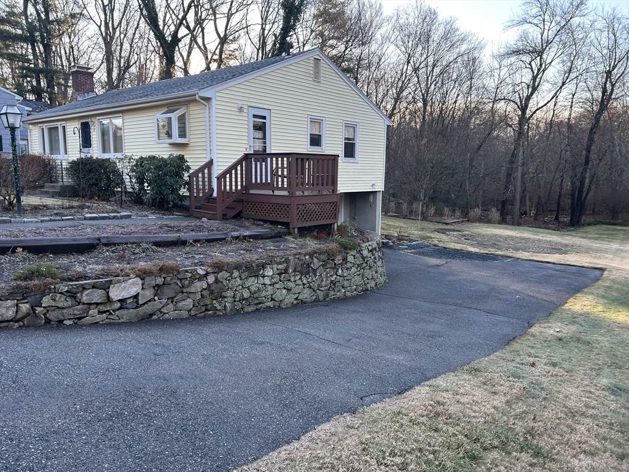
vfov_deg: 53.1
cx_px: 314
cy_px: 236
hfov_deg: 67.3
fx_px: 472
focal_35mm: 26
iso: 40
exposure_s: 1/251
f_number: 1.5
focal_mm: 5.7
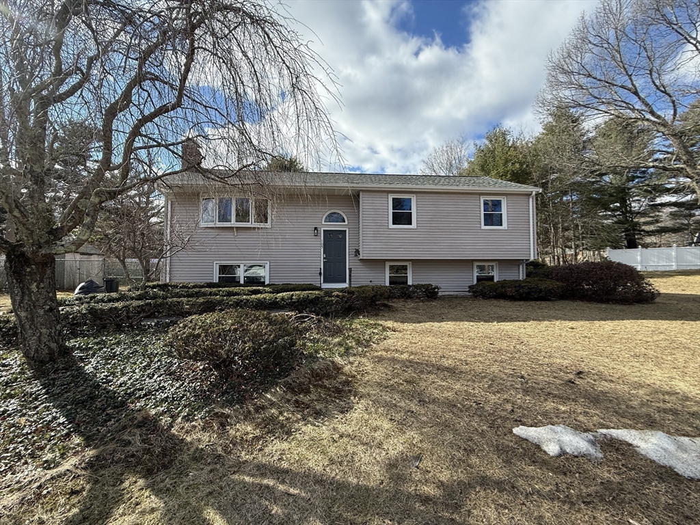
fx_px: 283
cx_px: 350
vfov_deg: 85.7
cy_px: 262
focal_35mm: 14
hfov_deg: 102.1
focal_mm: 2.22
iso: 64
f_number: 2.2
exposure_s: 1/1050
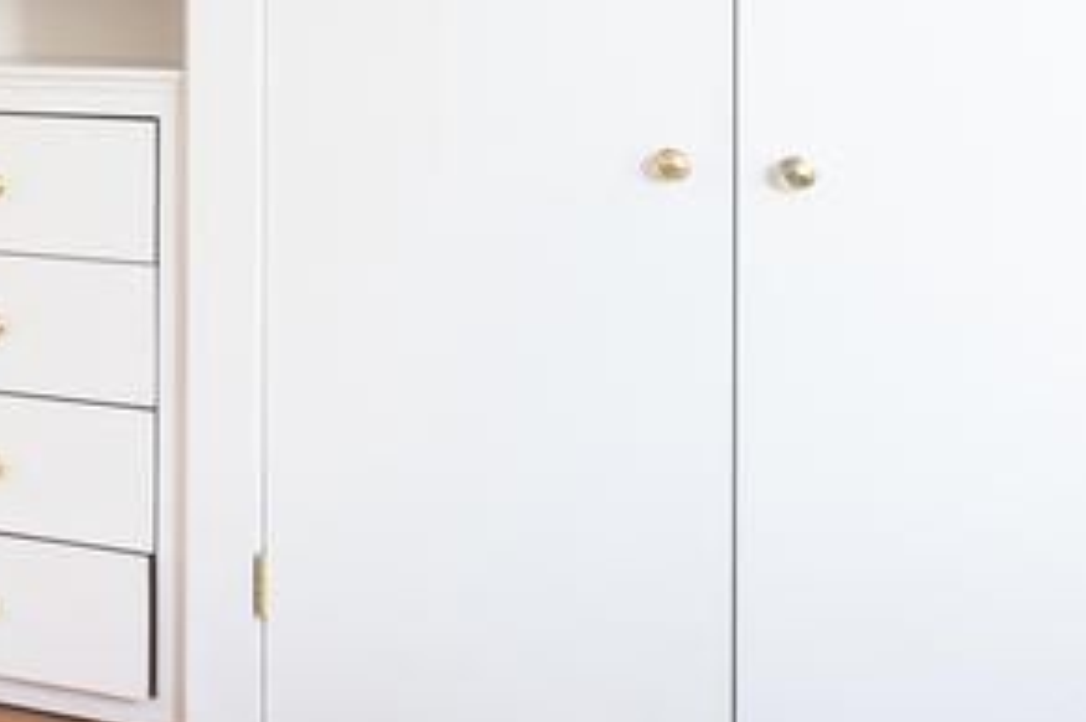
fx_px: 2455
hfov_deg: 16.9
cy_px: -37
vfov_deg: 16.3
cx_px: -1209
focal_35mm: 81
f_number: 13
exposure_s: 1/160
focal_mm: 16.5
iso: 800
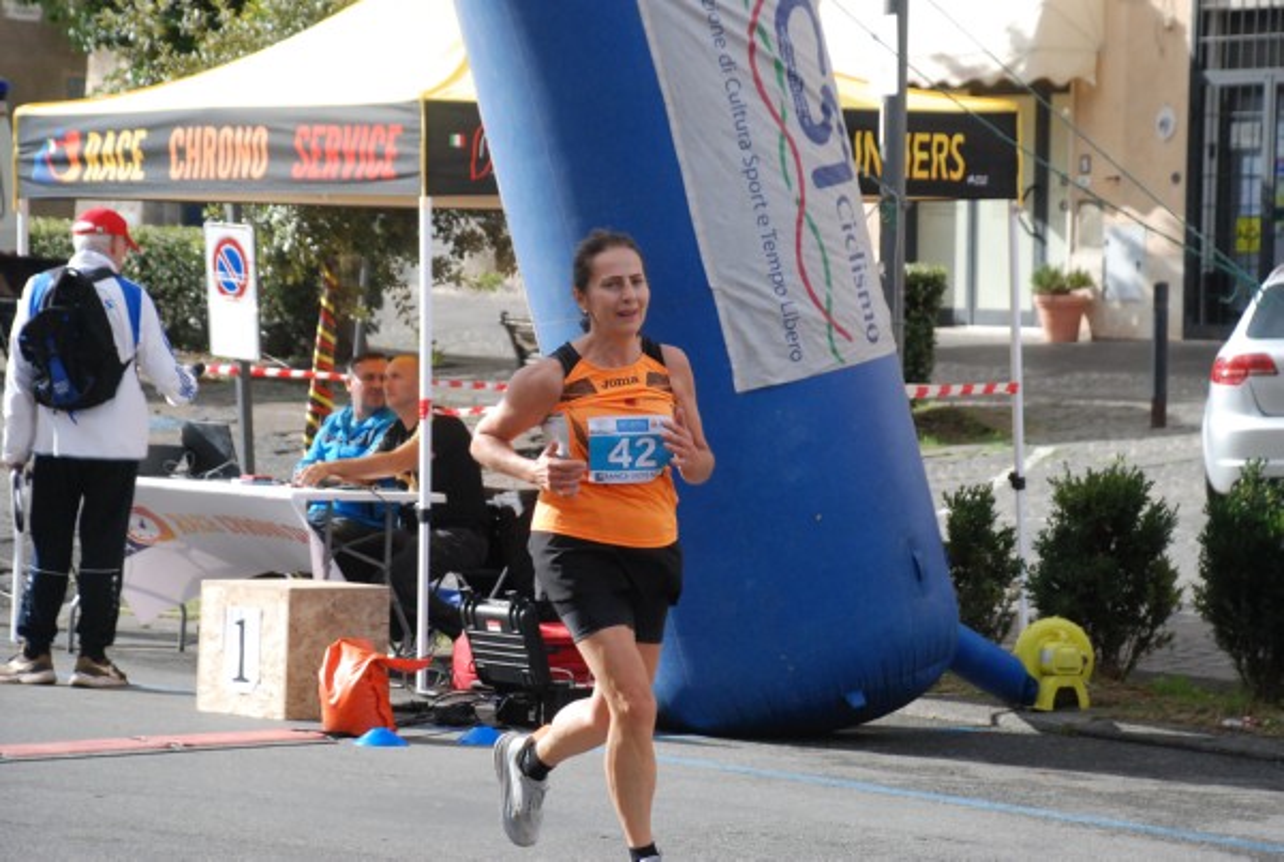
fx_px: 4290
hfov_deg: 17.0
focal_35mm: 120
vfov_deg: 11.5
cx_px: 642
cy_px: 431
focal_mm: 80
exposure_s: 1/1600
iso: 1000
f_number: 6.3
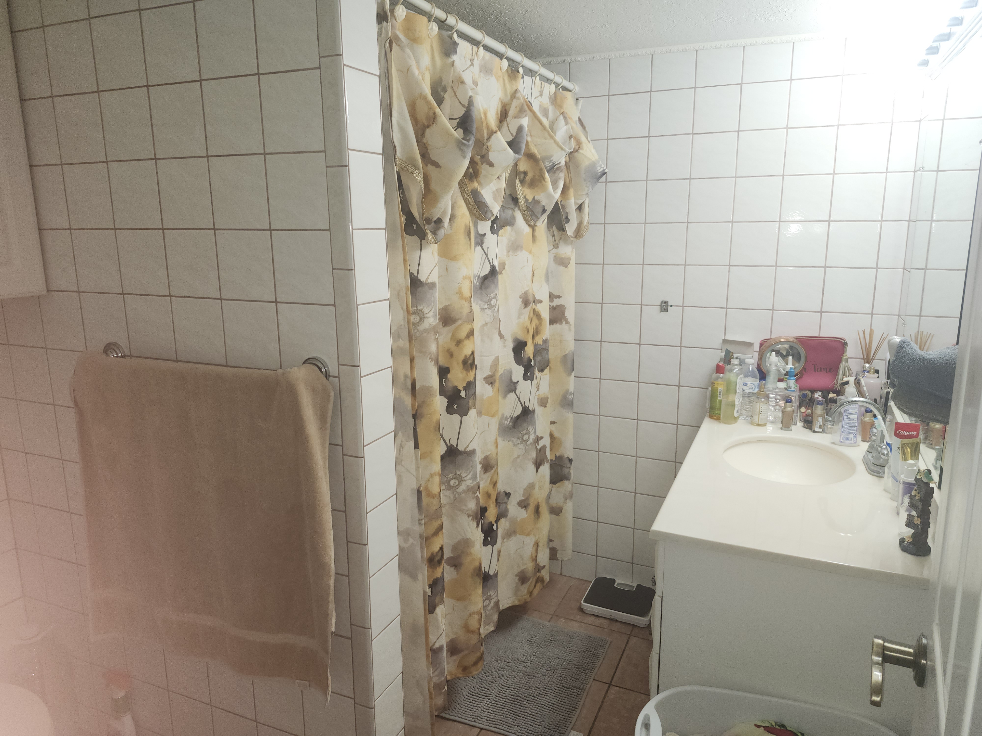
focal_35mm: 23
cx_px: 491
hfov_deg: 73.9
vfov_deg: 58.9
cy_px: 368
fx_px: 652
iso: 80
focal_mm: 5.54
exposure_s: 1/60
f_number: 1.8
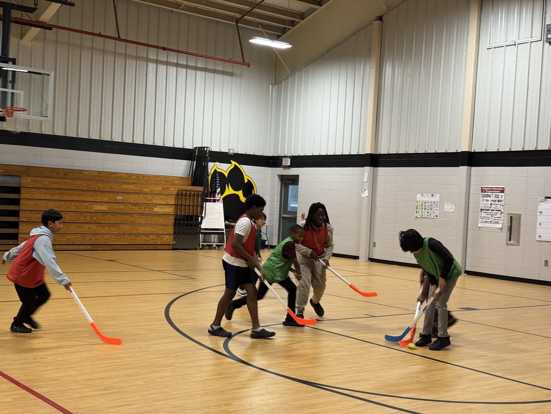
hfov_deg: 39.7
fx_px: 764
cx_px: 276
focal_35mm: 48
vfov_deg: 30.3
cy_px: 207
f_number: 1.78
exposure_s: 1/60
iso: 125
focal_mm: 6.76
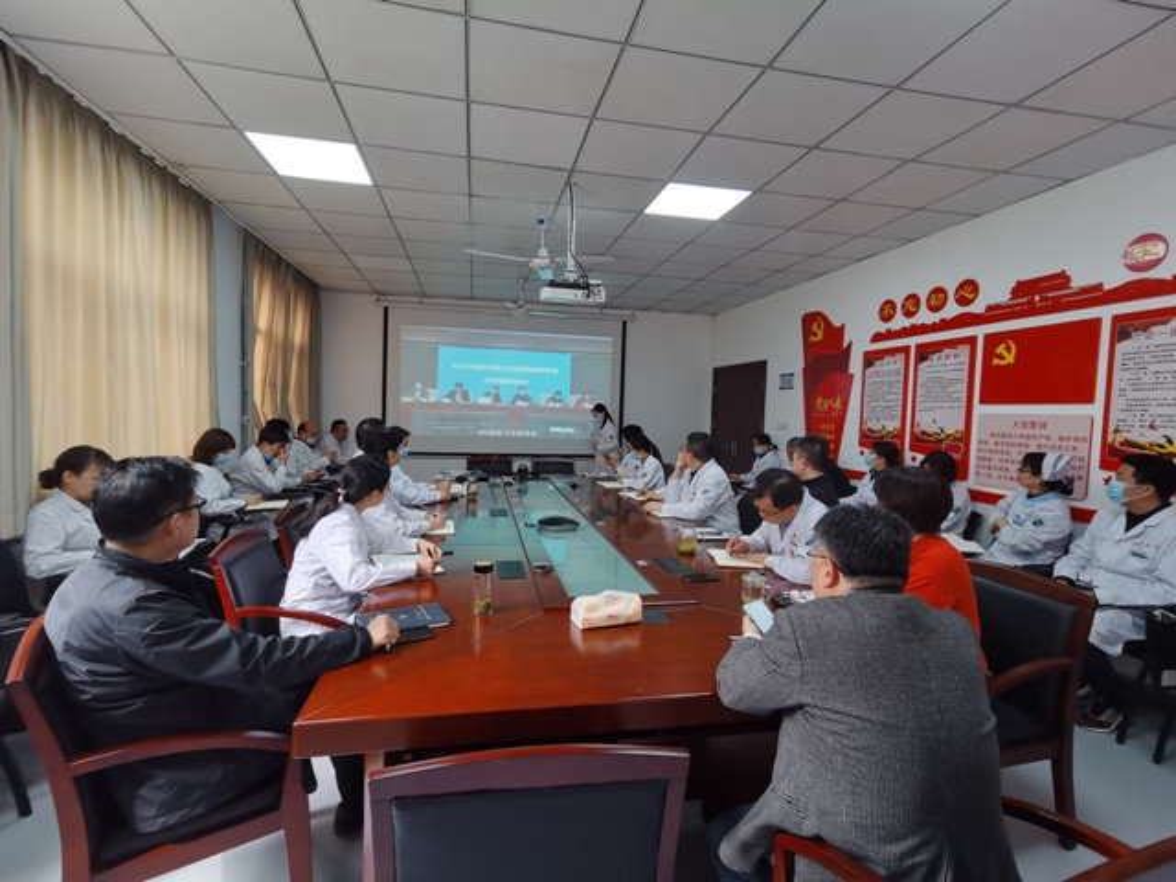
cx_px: 588
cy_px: 441
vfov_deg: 74.7
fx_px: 578
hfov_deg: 91.0
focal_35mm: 17
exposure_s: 1/50
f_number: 2.2
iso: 125
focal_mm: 2.26
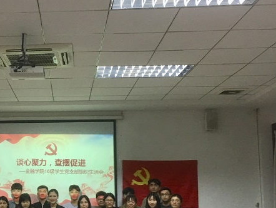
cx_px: 35
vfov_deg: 24.7
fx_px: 471
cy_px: 146
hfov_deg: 31.4
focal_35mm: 59
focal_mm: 4.15
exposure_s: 1/17
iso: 50
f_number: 2.2
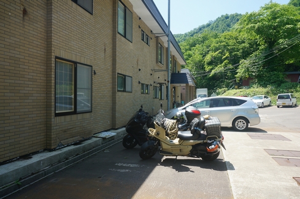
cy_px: 100
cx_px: 150
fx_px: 200
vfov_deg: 52.9
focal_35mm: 24
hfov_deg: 73.8
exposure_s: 1/80
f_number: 7.1
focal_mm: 16
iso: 100
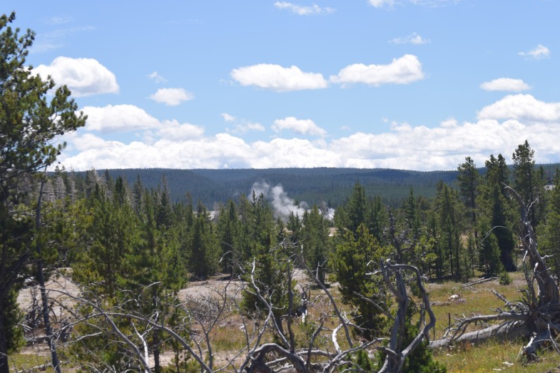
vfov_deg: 12.7
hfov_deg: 19.0
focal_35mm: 108
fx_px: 1674
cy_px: 240
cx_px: 327
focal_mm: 55
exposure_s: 1/200
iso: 100
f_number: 9
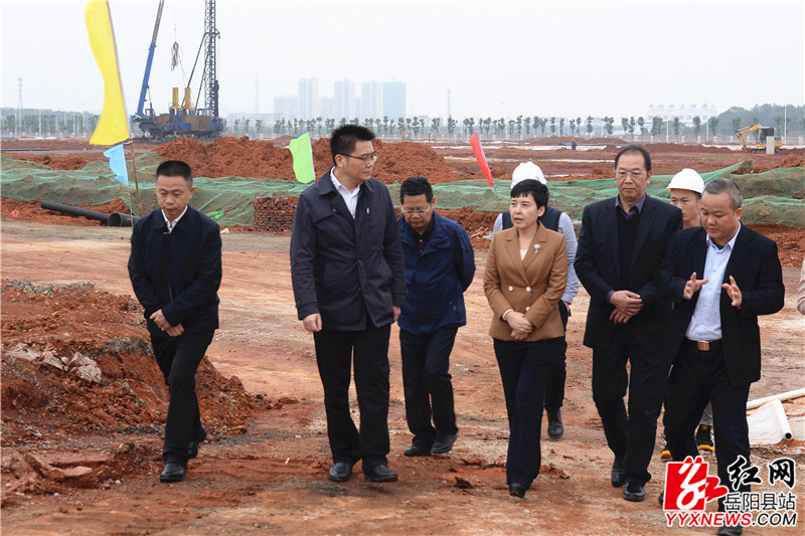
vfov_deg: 33.4
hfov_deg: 48.5
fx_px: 894
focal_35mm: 40
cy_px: 268
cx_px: 402
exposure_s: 1/80
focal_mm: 40
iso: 100
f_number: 5.6
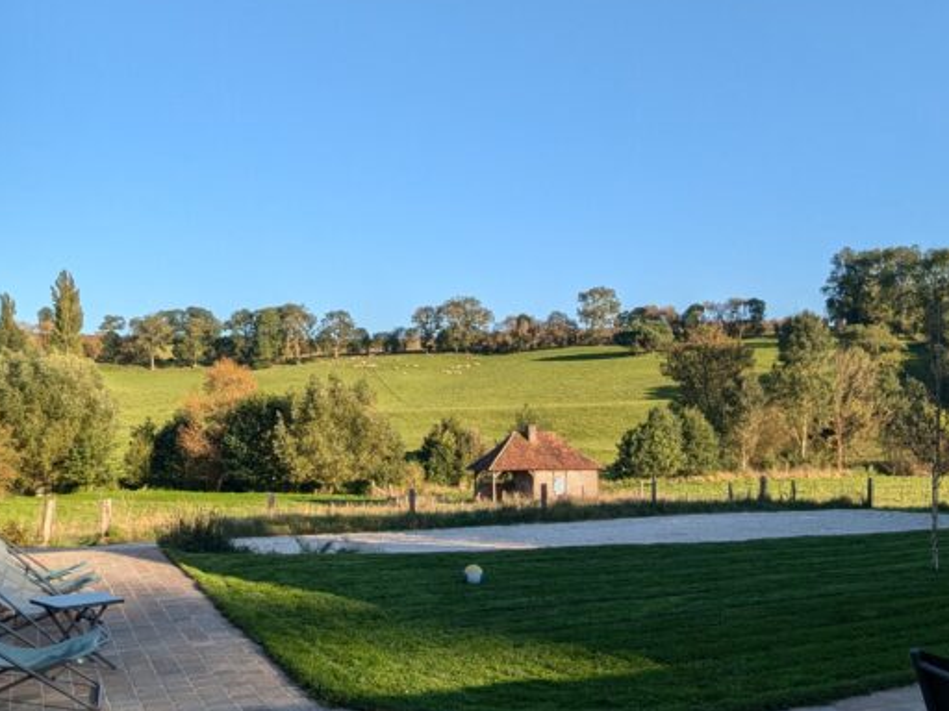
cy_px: 418
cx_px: 614
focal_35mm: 32
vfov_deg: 44.0
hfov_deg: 55.9
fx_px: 877
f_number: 2.2
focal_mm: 2.35
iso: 48
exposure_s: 1/869
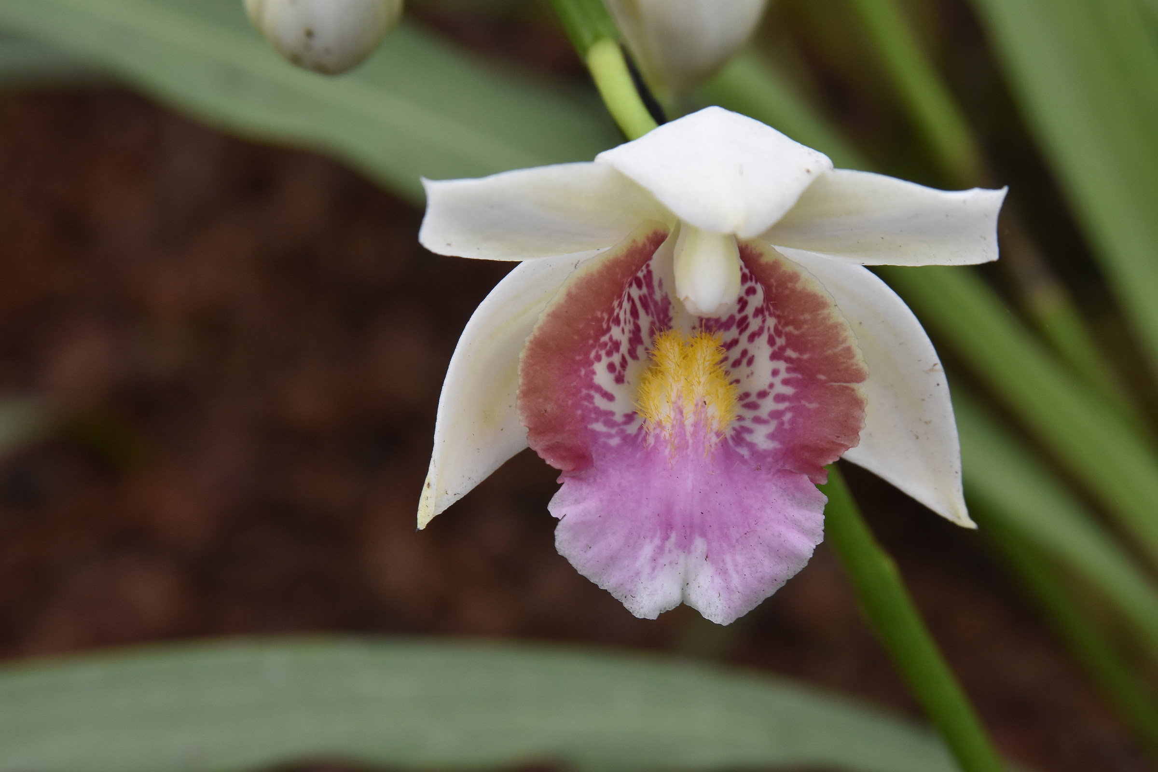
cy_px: 386
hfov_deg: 13.0
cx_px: 579
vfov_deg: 8.7
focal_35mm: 158
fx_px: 5066
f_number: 11
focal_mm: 105
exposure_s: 1/160
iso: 1100
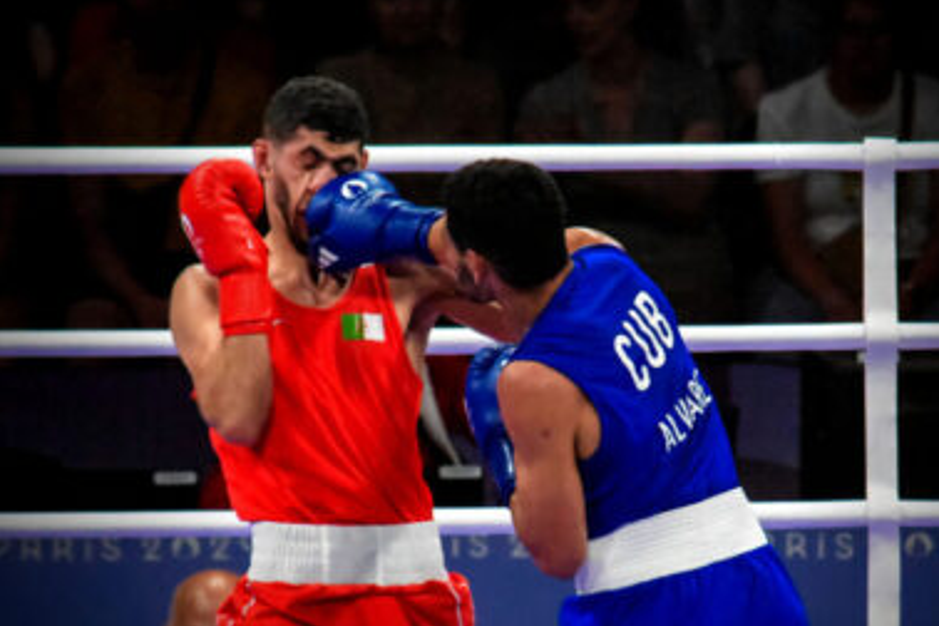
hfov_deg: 3.2
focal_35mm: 647
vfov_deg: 2.1
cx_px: 504
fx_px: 16875
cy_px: 328
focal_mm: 400
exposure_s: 1/2500
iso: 20000
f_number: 8
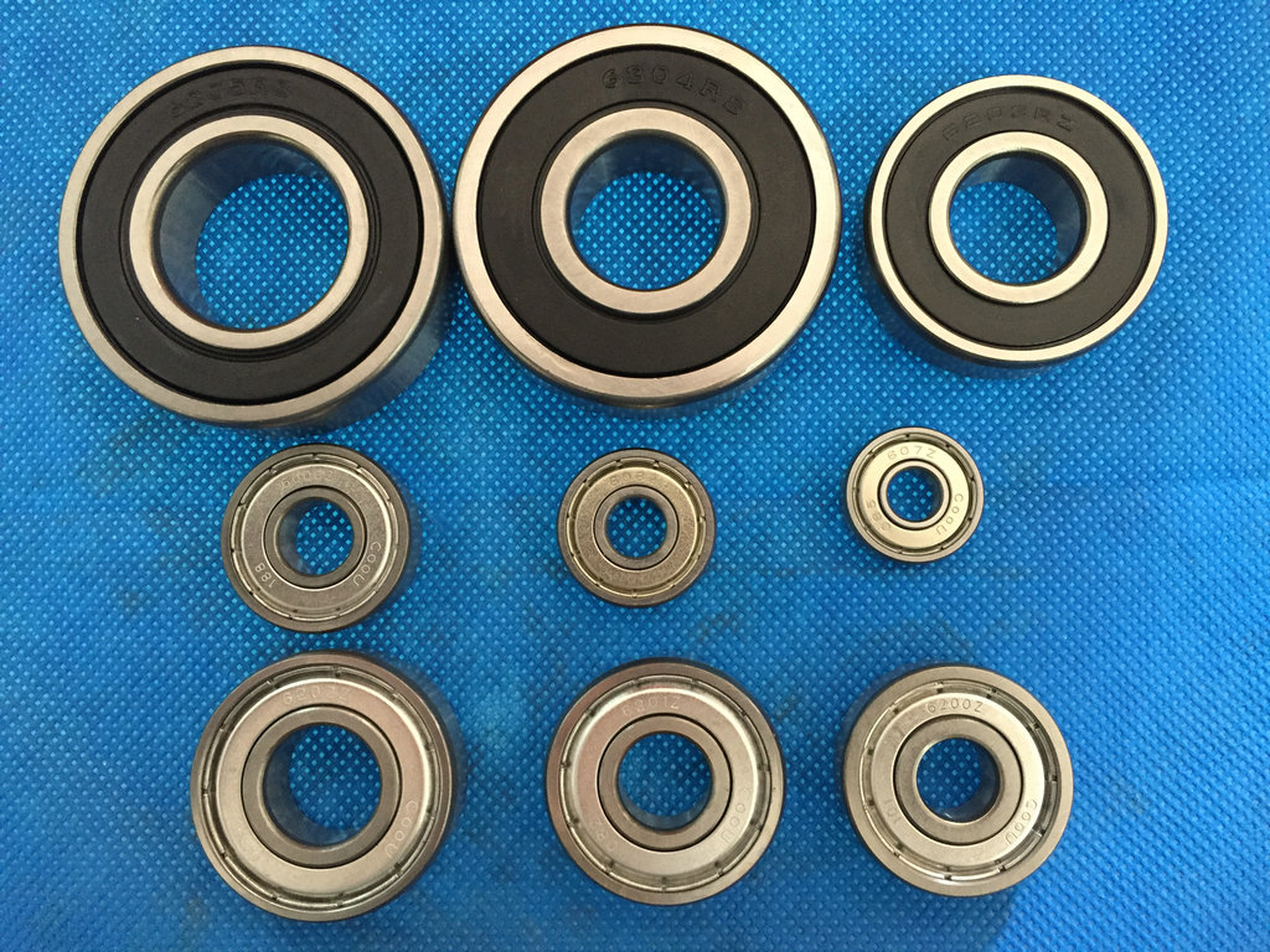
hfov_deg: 61.7
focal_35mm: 29
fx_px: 1064
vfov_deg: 48.2
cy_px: 476
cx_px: 635
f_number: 2.2
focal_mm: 4.15
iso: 250
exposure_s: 1/17
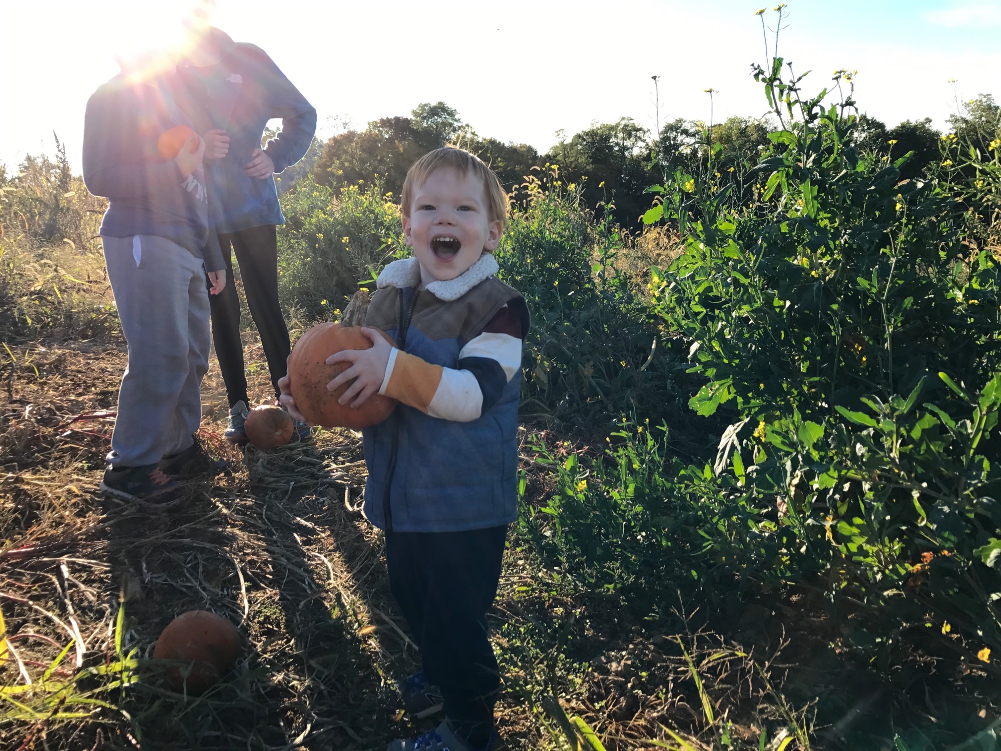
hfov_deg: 63.4
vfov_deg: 49.7
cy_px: 376
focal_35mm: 28
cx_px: 500
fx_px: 810
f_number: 1.8
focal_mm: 3.99
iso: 20
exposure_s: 1/699
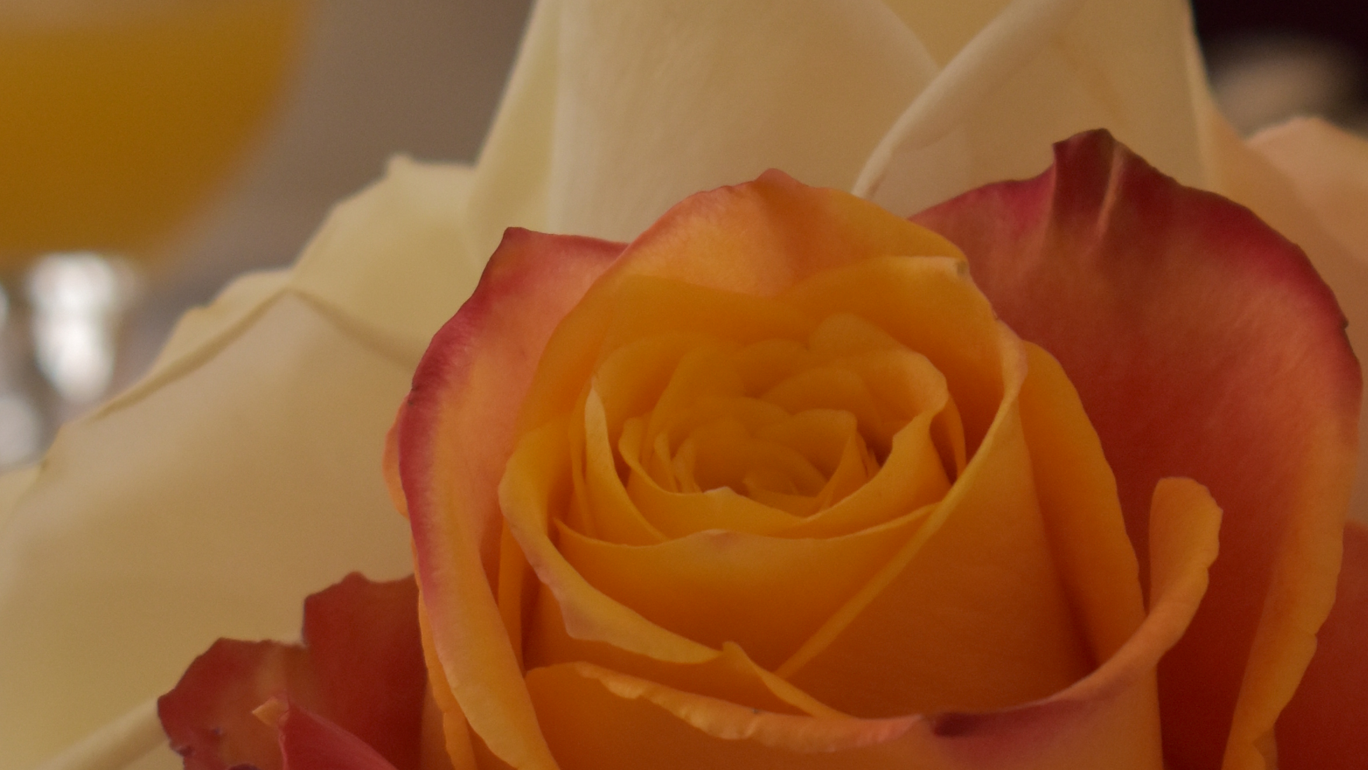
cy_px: 994
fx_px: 8029
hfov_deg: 9.7
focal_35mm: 221
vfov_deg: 5.5
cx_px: 850
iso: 640
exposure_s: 1/250
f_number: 5.6
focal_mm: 55
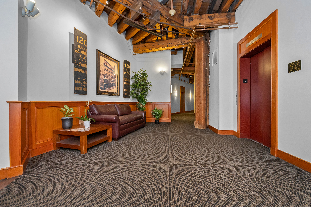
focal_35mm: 14
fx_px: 121
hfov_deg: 104.3
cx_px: 156
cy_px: 104
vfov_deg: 81.1
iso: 1600
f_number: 5.6
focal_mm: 14
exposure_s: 1/80
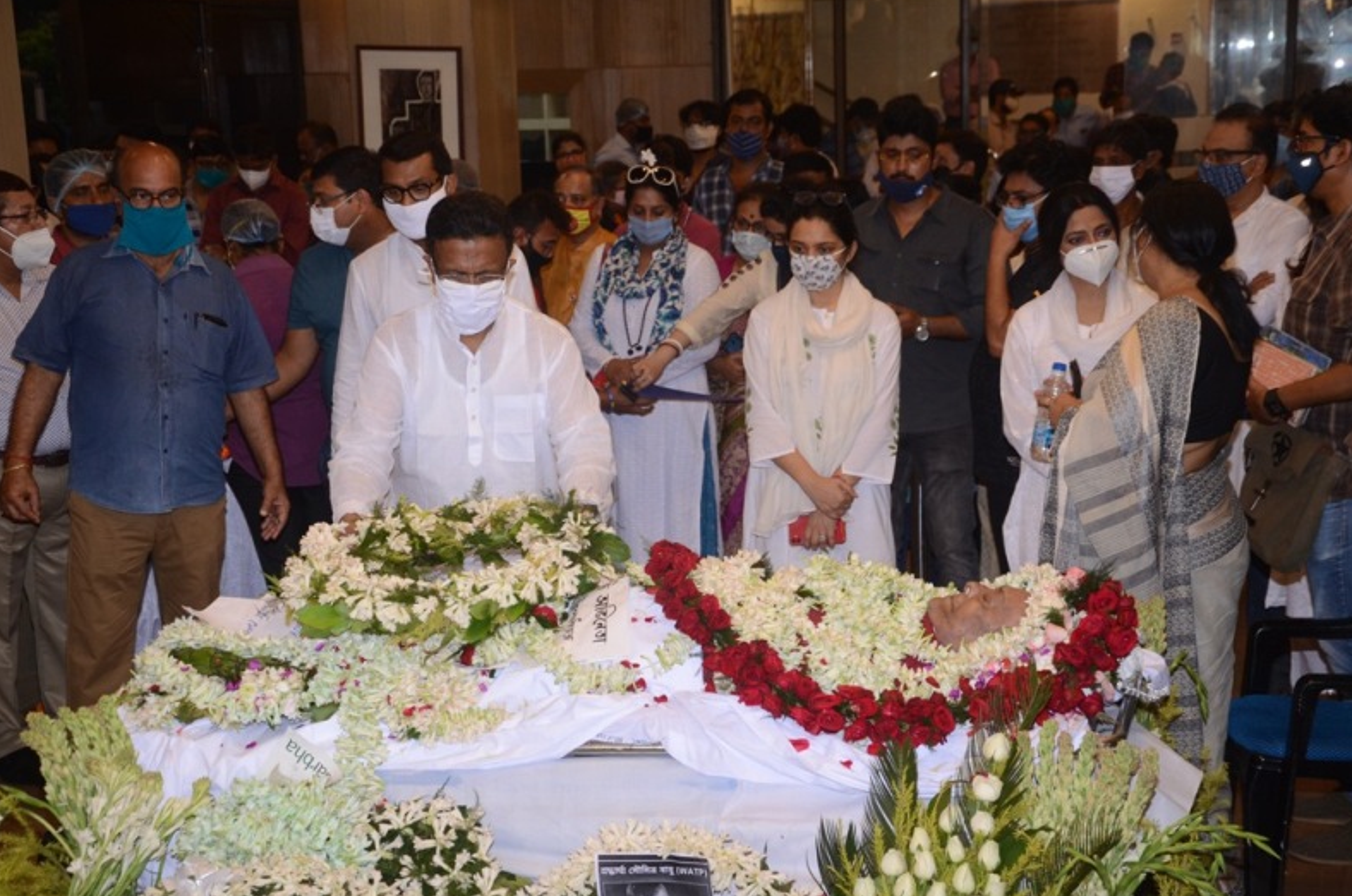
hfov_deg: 31.5
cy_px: 450
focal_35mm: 64
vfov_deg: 21.1
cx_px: 676
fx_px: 2399
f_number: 6.3
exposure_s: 1/125
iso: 800
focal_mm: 42
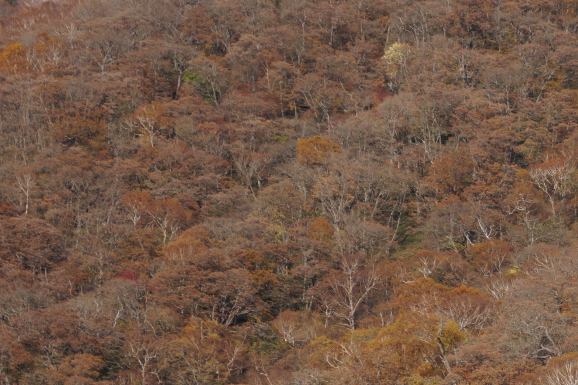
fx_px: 4183
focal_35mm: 261
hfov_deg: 7.8
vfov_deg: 5.3
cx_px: 718
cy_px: 268
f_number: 5.6
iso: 100
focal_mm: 55
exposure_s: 1/640
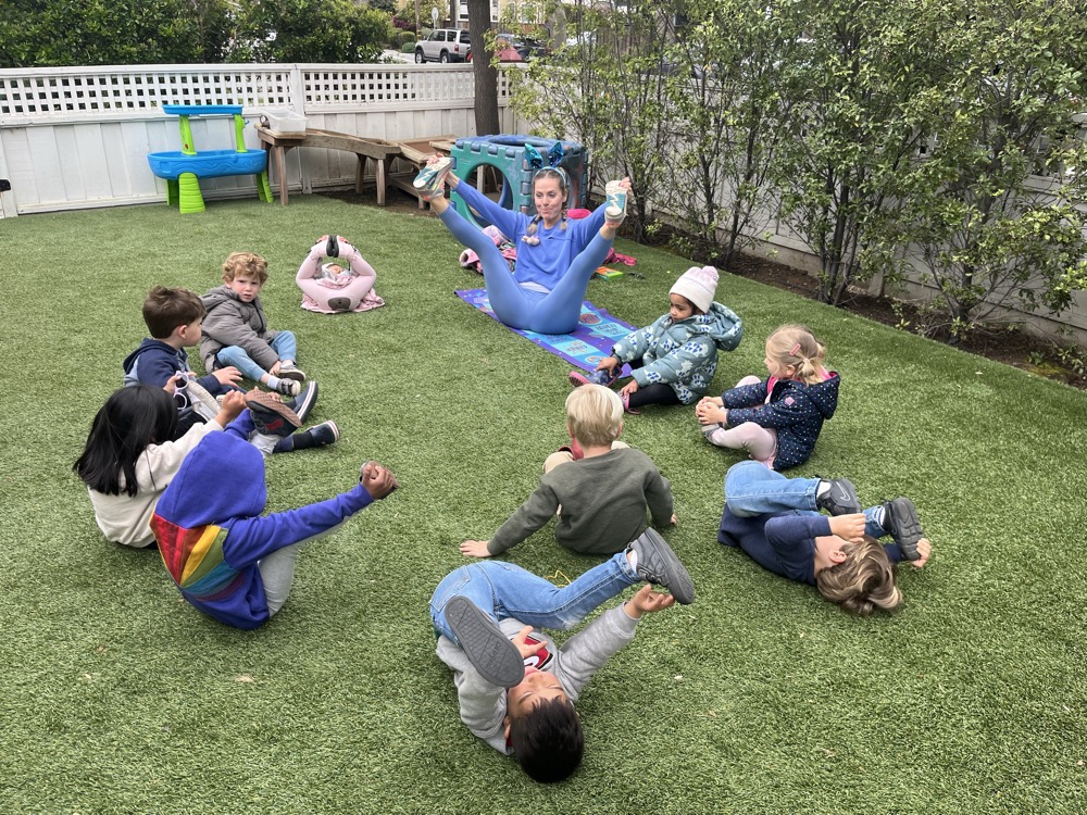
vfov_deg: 53.1
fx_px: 816
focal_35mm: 26
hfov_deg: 67.3
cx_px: 544
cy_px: 408
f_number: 1.6
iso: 50
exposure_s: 1/379
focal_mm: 5.1
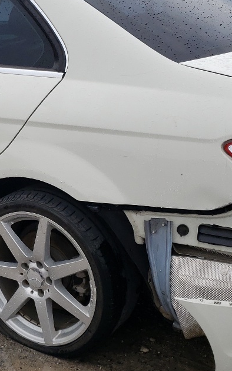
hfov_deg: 18.2
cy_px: 154
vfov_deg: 29.3
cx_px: 2
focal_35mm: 70
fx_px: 708
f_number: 1.5
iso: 50
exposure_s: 1/2500
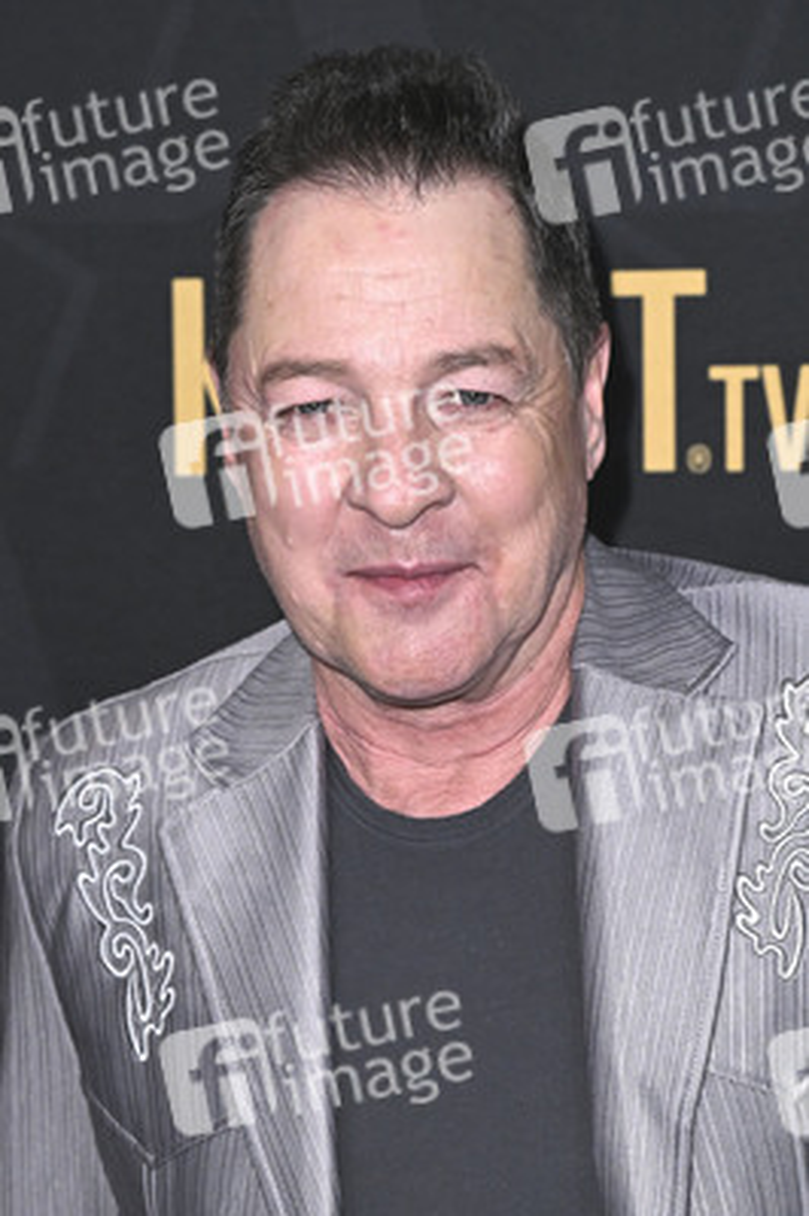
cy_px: 608
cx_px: 404
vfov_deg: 19.5
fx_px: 3545
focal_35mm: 105
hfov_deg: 13.0
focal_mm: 70
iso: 2000
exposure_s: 1/320
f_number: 5.6
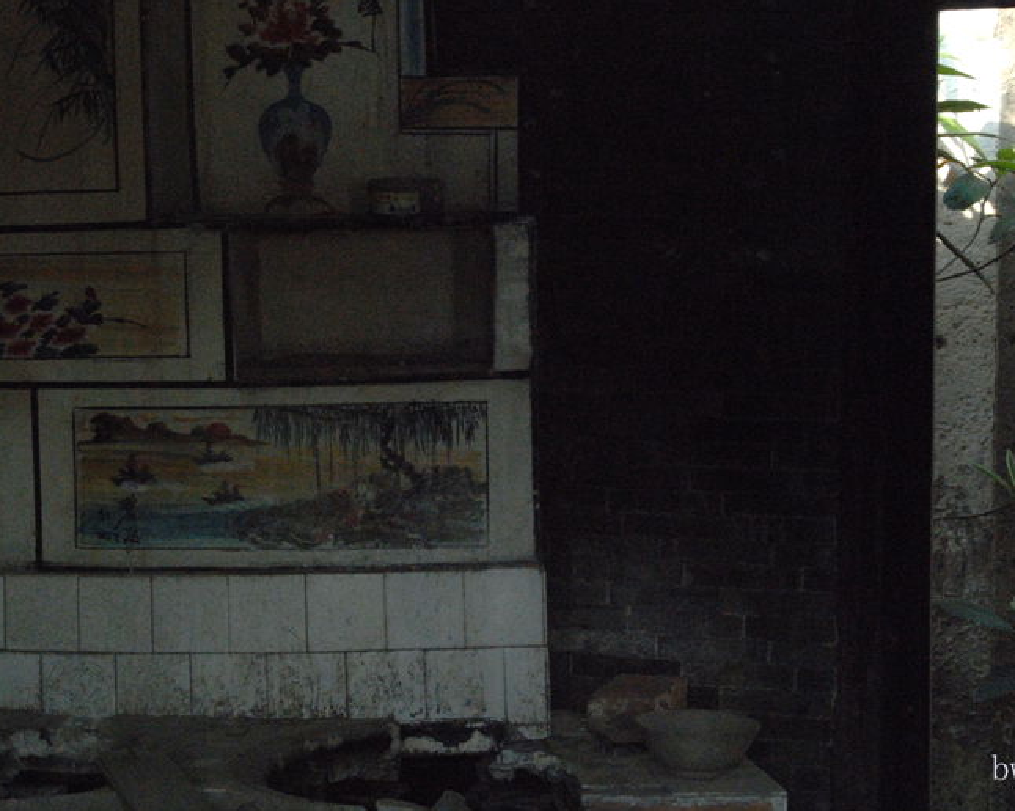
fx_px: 2359
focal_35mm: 79
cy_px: 394
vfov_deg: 19.5
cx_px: 465
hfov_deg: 24.3
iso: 1600
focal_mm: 45
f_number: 16
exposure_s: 1/80
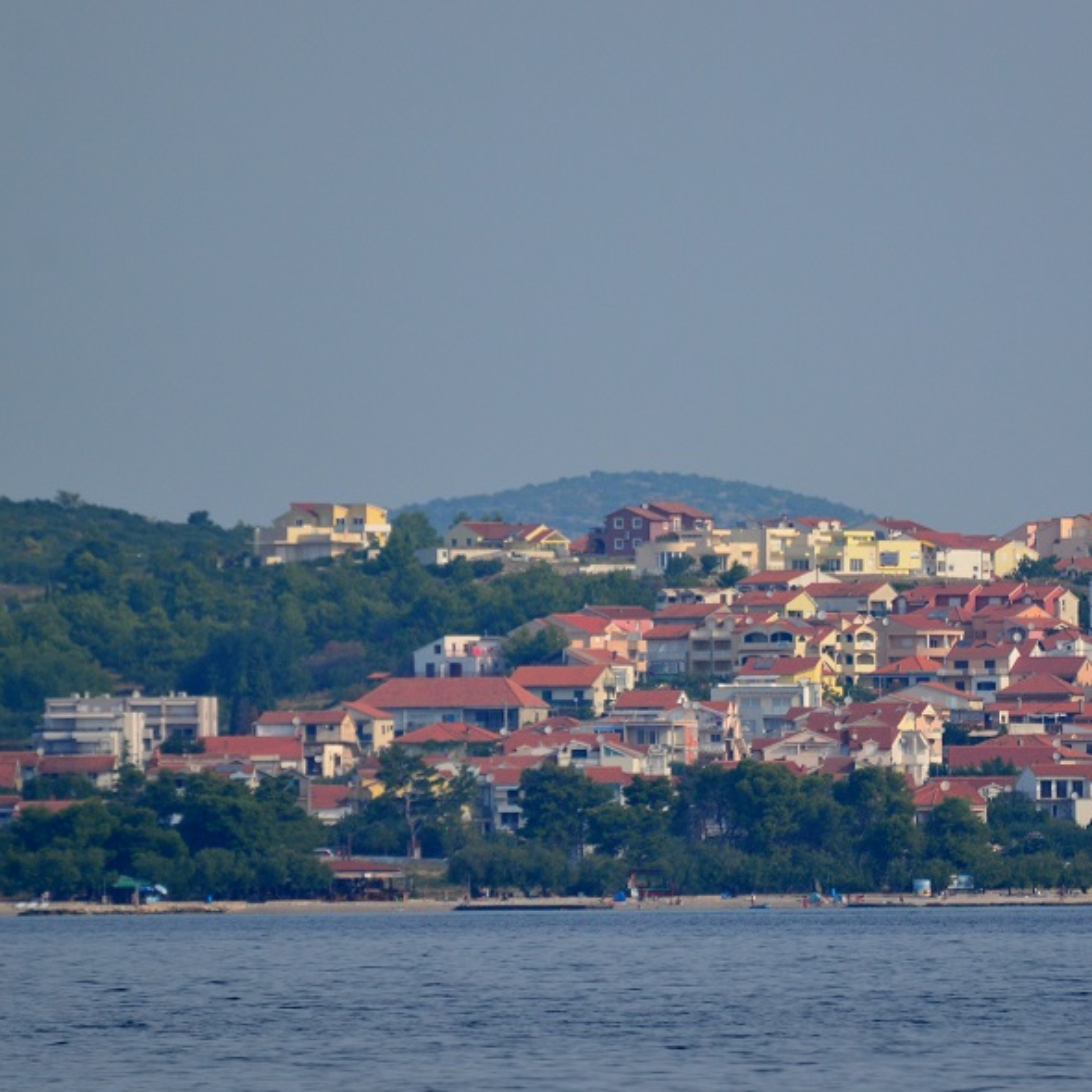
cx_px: 739
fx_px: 23056
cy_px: 527
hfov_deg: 2.7
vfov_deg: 2.7
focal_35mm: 646
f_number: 5.6
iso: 400
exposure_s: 1/2000
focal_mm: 300
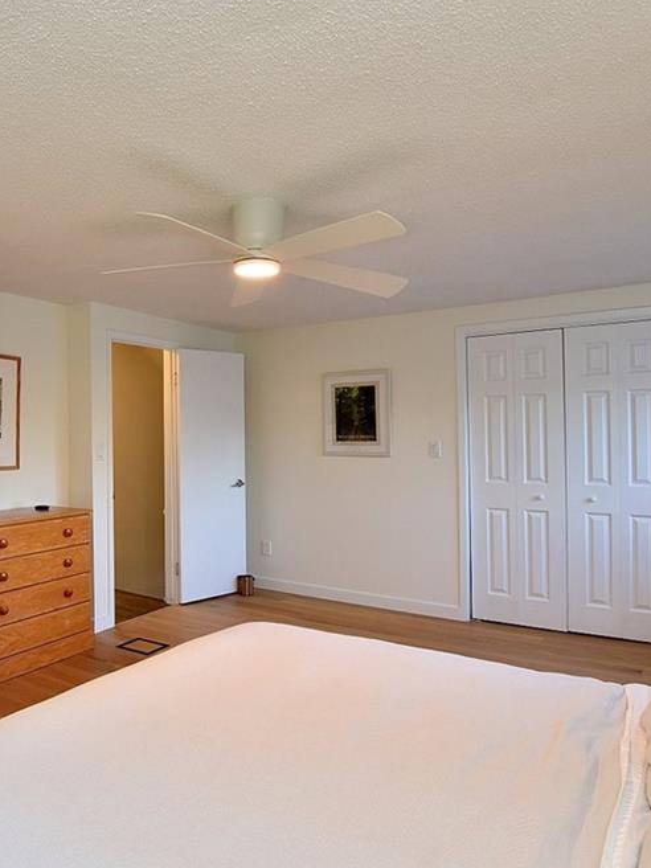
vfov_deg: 71.6
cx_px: 168
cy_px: 431
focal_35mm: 24
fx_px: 602
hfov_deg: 54.3
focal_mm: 16
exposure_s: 1/60
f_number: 6.3
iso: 500
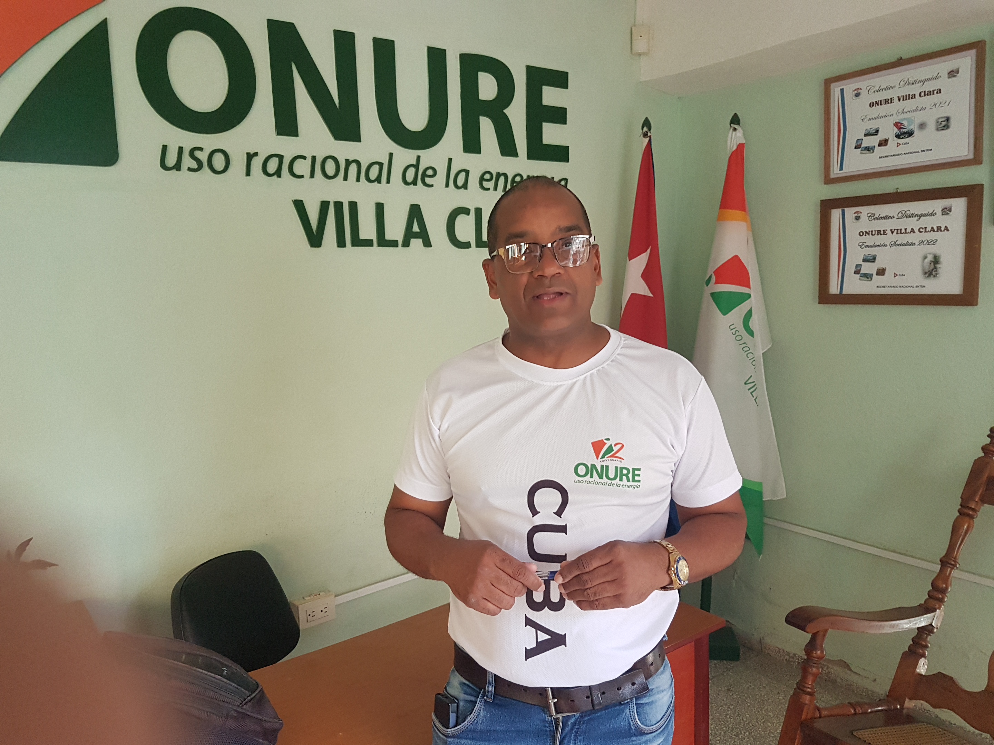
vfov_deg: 53.1
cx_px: 497
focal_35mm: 26
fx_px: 747
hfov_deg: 67.3
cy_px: 372
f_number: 1.7
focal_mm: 4.2
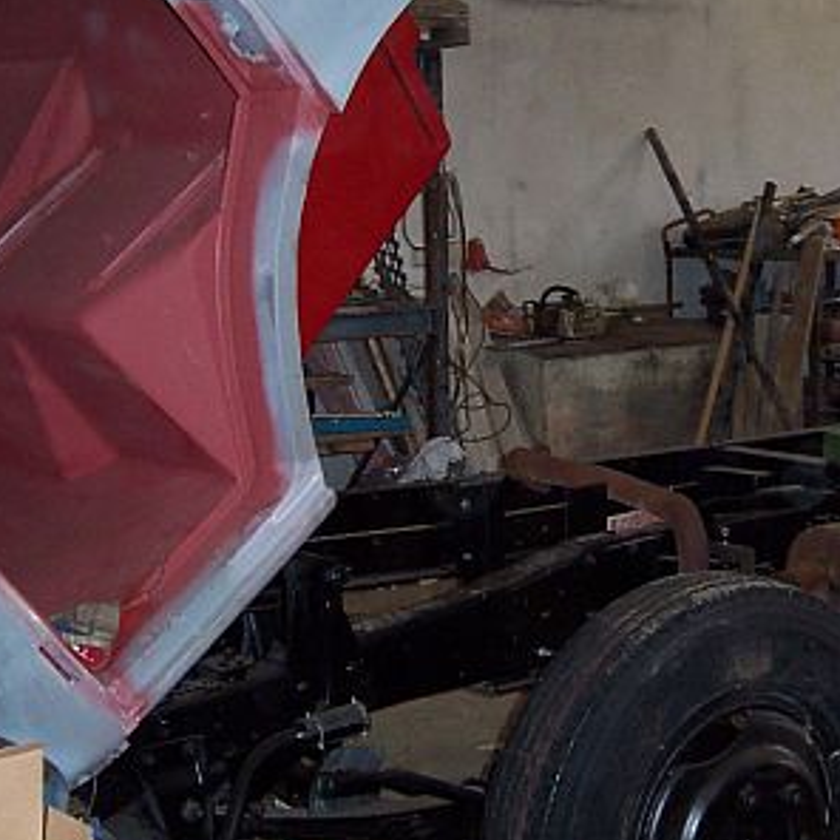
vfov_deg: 25.7
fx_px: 1839
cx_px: 573
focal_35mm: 67
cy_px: 386
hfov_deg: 25.6
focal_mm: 5.6
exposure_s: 1/30
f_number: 2.8
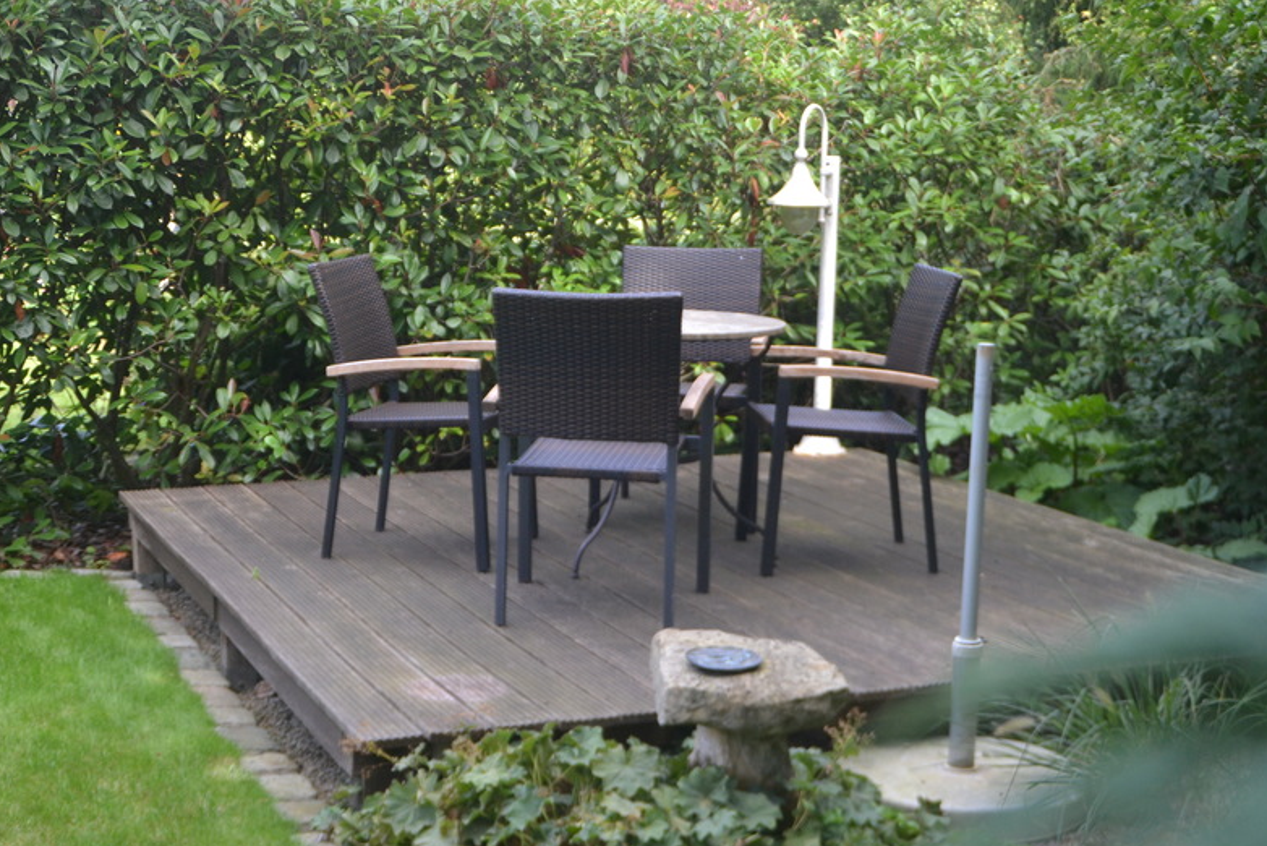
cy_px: 424
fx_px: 1936
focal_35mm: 55
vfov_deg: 24.6
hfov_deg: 36.2
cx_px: 564
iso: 500
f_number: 4
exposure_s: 1/500
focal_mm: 28
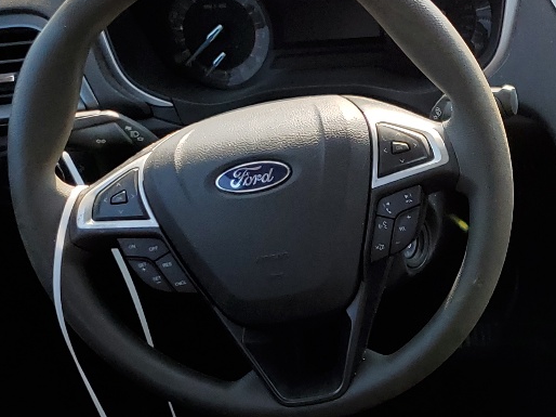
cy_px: 449
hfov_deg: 22.4
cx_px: 649
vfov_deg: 17.6
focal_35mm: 81
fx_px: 1300
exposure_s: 1/526
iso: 50
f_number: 1.5
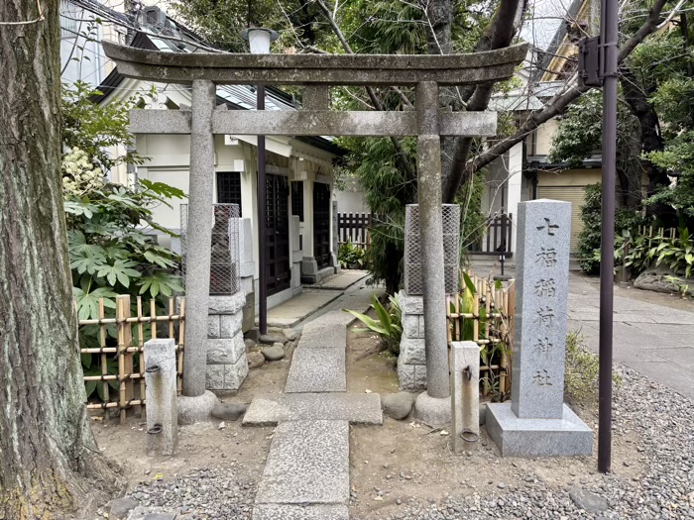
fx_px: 521
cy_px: 260
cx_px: 347
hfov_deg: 67.3
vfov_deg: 53.1
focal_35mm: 26
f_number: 1.6
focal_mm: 5.96
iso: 40
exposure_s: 1/160
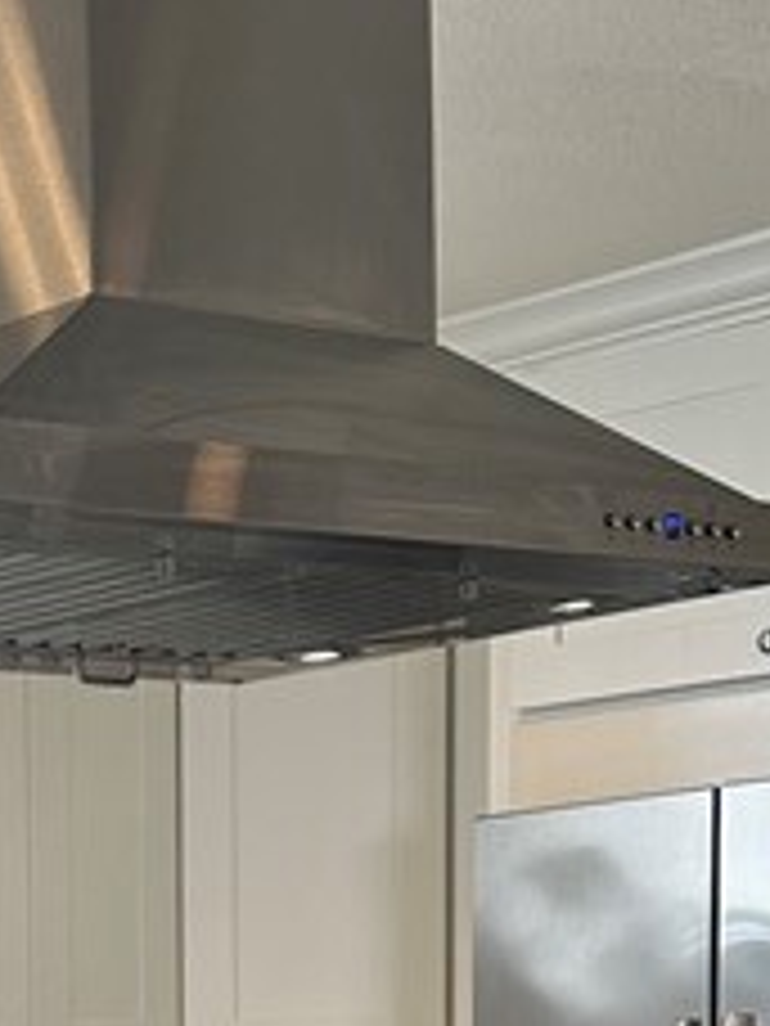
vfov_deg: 17.0
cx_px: -225
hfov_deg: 13.2
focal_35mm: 108
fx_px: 3203
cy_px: 1390
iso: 80
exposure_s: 1/120
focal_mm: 6.86
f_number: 1.78
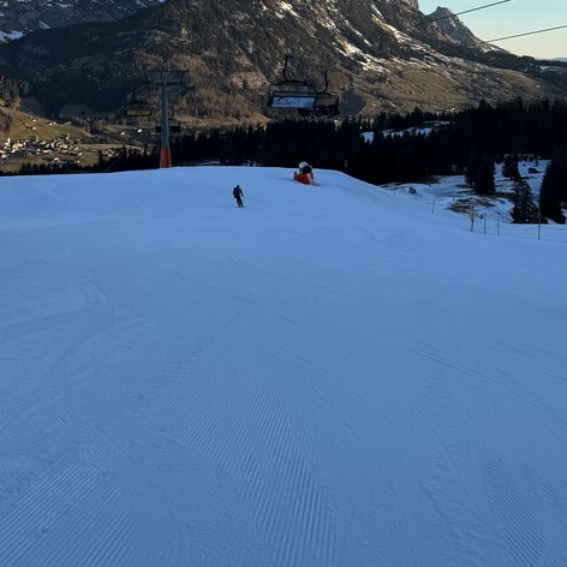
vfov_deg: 34.8
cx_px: 255
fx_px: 852
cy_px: 64
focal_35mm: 46
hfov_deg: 36.8
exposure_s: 1/1678
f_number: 1.78
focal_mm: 6.86
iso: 80
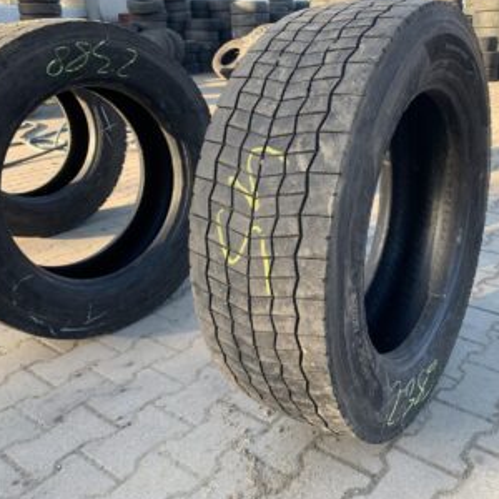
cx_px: 311
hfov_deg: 49.3
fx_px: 538
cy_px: 242
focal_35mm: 33
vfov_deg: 49.7
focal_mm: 4.25
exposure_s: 1/124
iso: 25
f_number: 1.8
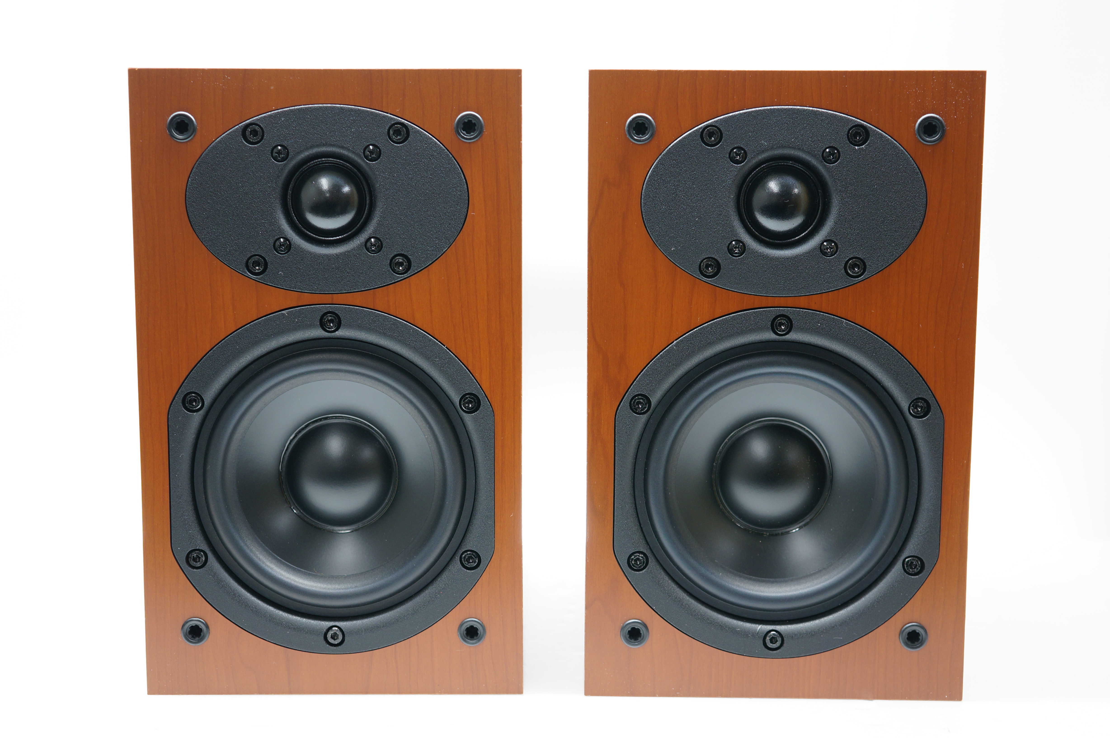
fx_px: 1386
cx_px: 555
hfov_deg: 43.6
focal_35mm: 45
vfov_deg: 29.8
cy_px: 369
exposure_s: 1/50
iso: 200
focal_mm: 30
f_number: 3.2
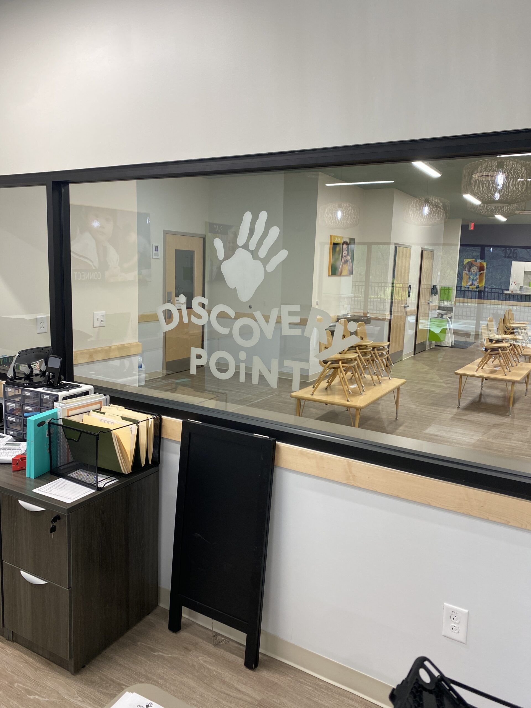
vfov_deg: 67.3
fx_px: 532
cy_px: 354
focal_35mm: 26
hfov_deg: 53.1
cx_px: 266
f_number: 1.8
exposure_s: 1/60
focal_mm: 4.25
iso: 80
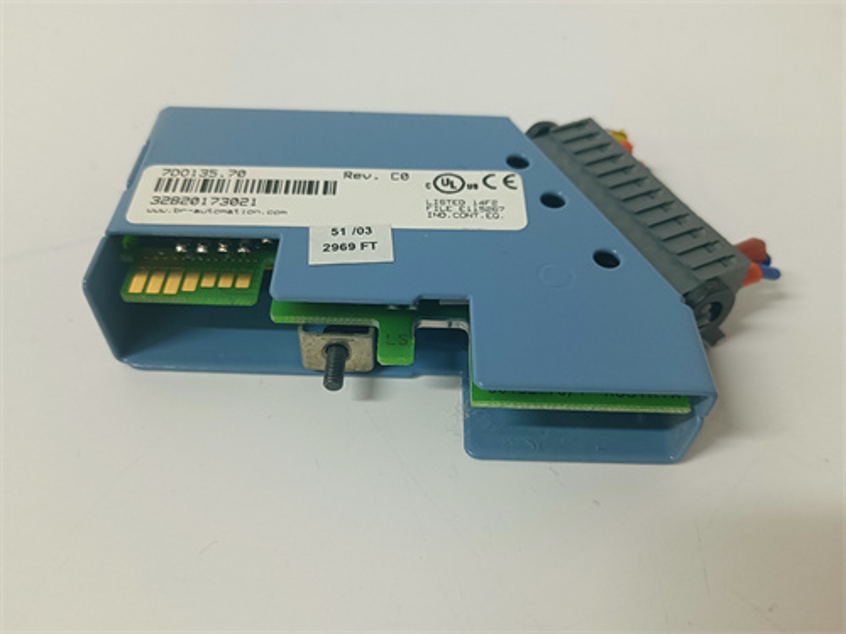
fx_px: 660
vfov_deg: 51.4
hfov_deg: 65.3
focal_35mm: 27
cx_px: 423
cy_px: 317
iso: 841
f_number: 1.9
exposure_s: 1/50
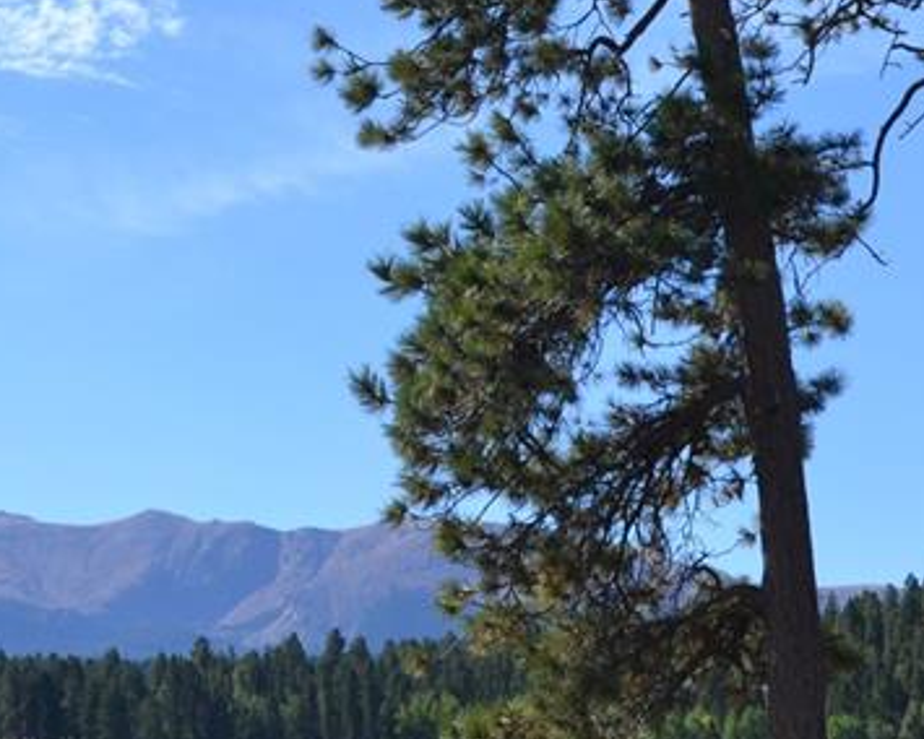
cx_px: 318
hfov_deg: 14.8
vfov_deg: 11.8
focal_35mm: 130
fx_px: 3555
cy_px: 520
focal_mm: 32
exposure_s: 1/250
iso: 100
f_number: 8
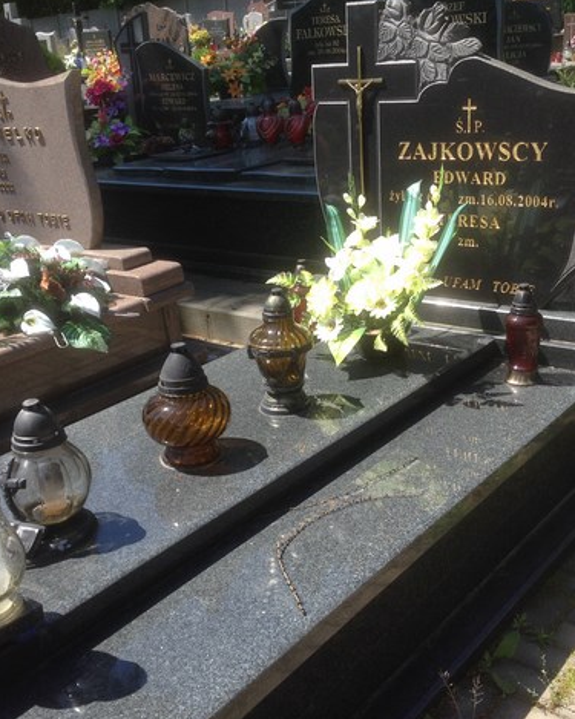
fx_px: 936
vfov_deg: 42.0
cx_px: 305
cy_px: 363
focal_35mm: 44
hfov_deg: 34.1
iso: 50
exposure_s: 1/686
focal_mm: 4.12
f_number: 2.4
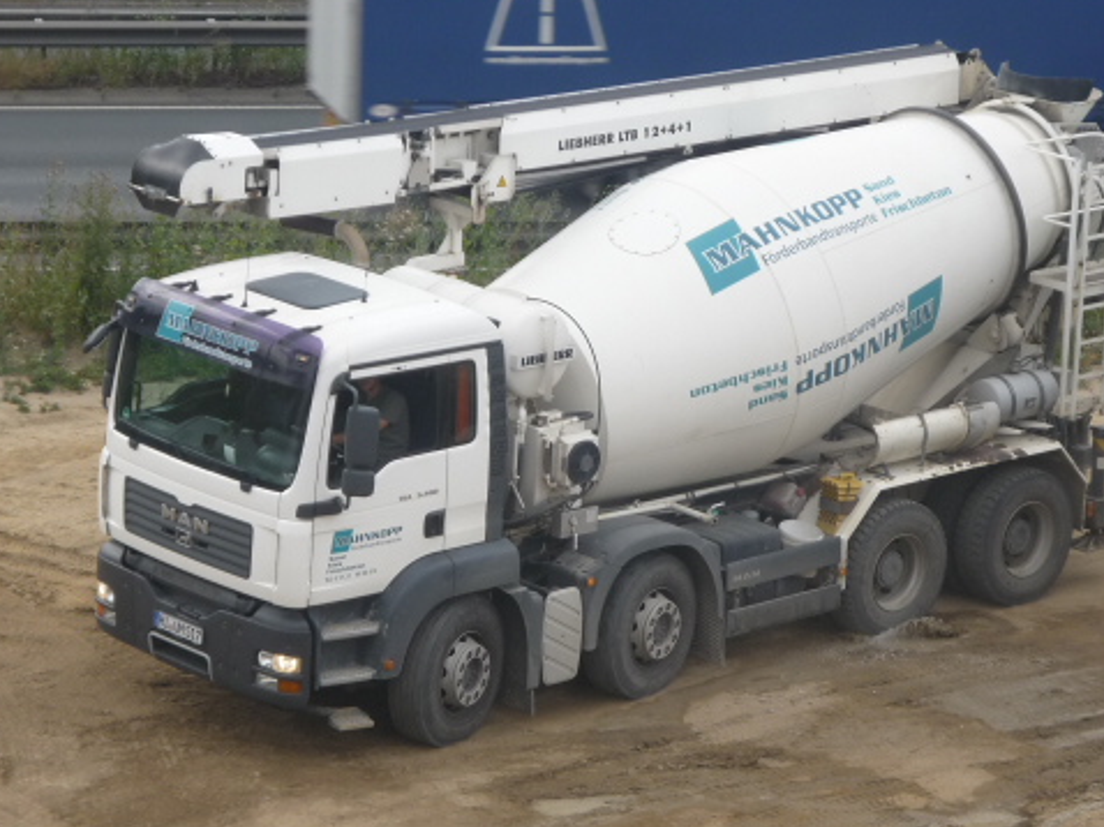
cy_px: 372
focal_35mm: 134
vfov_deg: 11.1
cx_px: 557
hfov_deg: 14.7
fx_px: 4271
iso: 100
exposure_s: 1/200
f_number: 5.1
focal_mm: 16.5
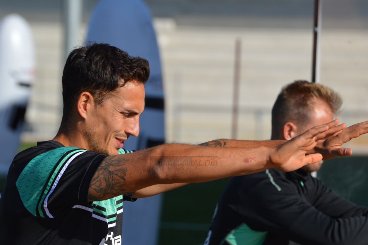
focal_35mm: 285
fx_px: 2911
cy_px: 122
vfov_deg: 4.8
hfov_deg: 7.2
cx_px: 184
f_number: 7.1
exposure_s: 1/2000
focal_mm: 190
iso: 400
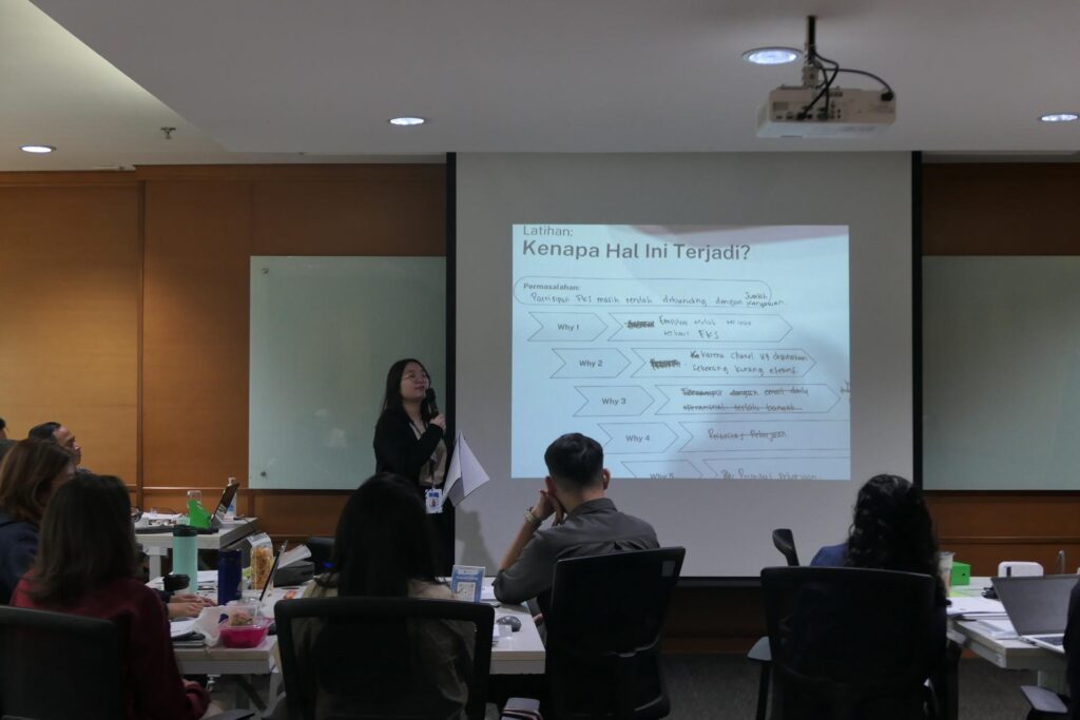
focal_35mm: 50
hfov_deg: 39.6
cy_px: 360
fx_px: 1500
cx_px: 540
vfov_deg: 27.0
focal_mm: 18.3
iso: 640
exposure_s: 1/100
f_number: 2.8
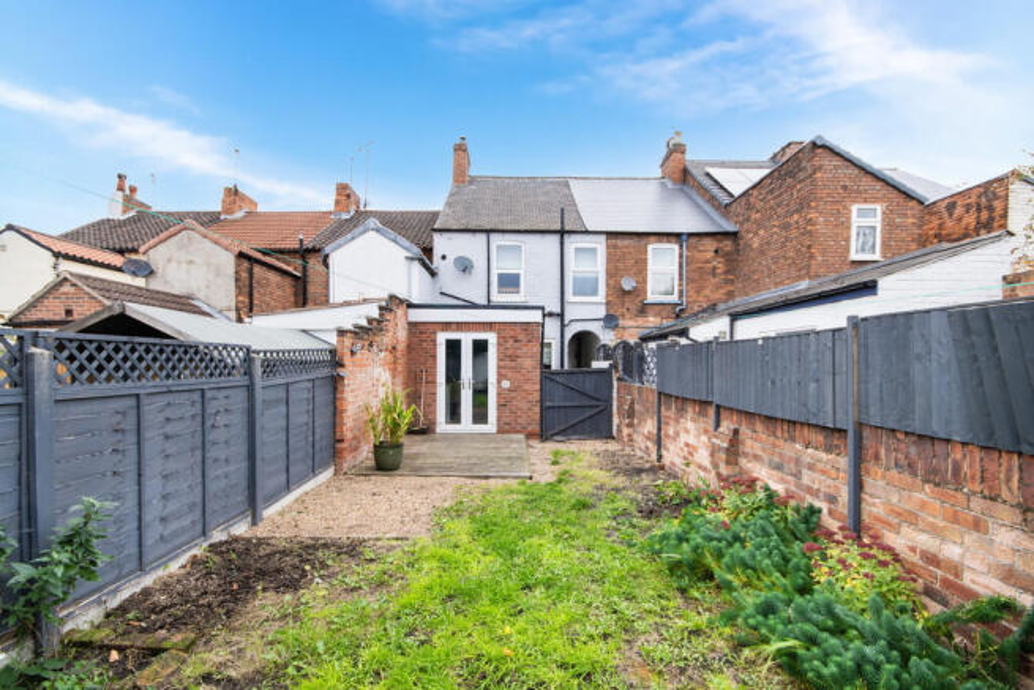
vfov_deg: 77.4
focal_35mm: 15
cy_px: 345
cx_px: 517
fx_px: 431
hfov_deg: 100.4
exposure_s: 1/13
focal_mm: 10
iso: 100
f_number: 8
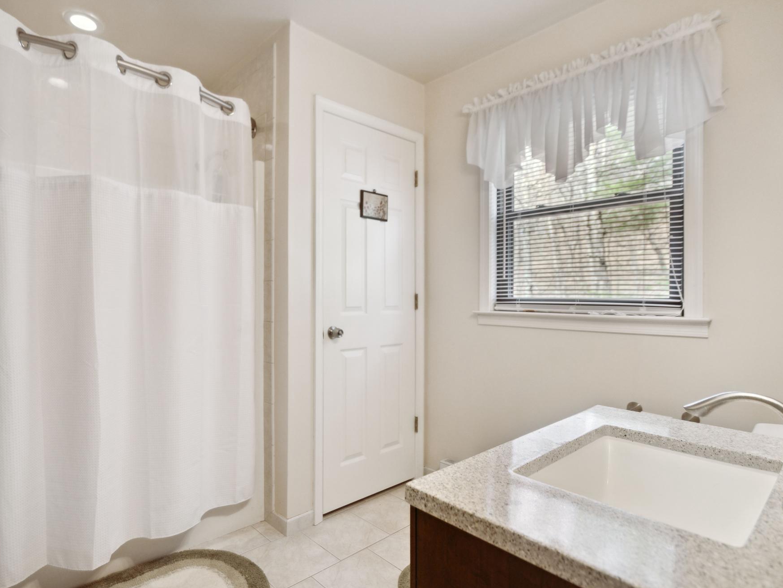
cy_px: 303
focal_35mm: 18
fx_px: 407
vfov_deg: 71.6
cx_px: 337
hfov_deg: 87.2
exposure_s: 1/400
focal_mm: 16
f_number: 4
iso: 320
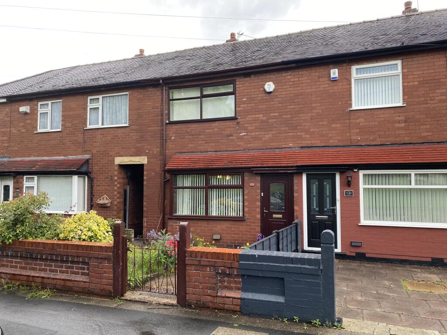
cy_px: 168
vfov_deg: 53.1
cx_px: 224
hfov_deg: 67.3
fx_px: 336
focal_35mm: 26
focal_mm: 4.25
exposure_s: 1/223
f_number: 1.8
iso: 32
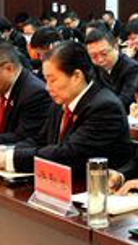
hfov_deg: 10.3
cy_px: 2
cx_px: 227
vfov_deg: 18.6
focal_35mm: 112
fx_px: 728
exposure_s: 1/50
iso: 800
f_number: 3.5
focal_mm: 18
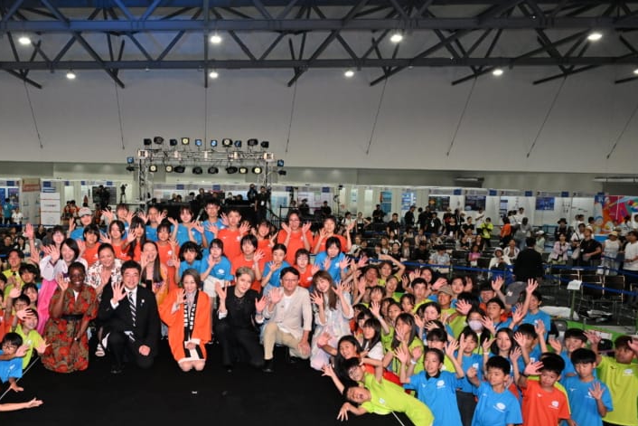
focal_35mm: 34
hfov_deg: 54.7
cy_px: 258
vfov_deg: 38.7
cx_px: 215
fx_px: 603
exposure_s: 1/200
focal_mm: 24
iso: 2000
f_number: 10
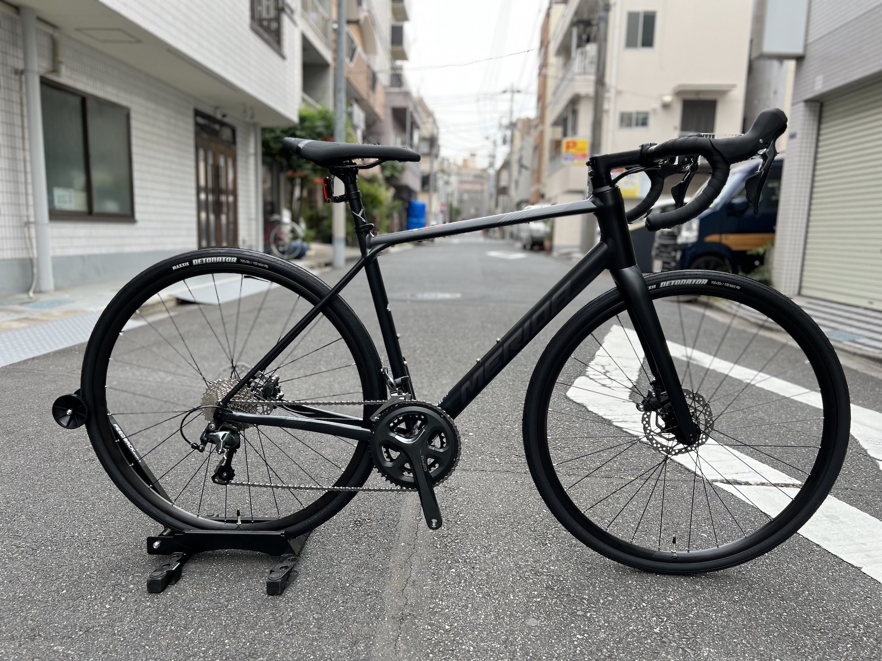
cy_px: 330
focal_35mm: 26
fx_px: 662
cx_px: 441
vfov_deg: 53.1
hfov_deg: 67.3
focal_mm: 5.7
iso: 50
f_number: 1.5
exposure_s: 1/509
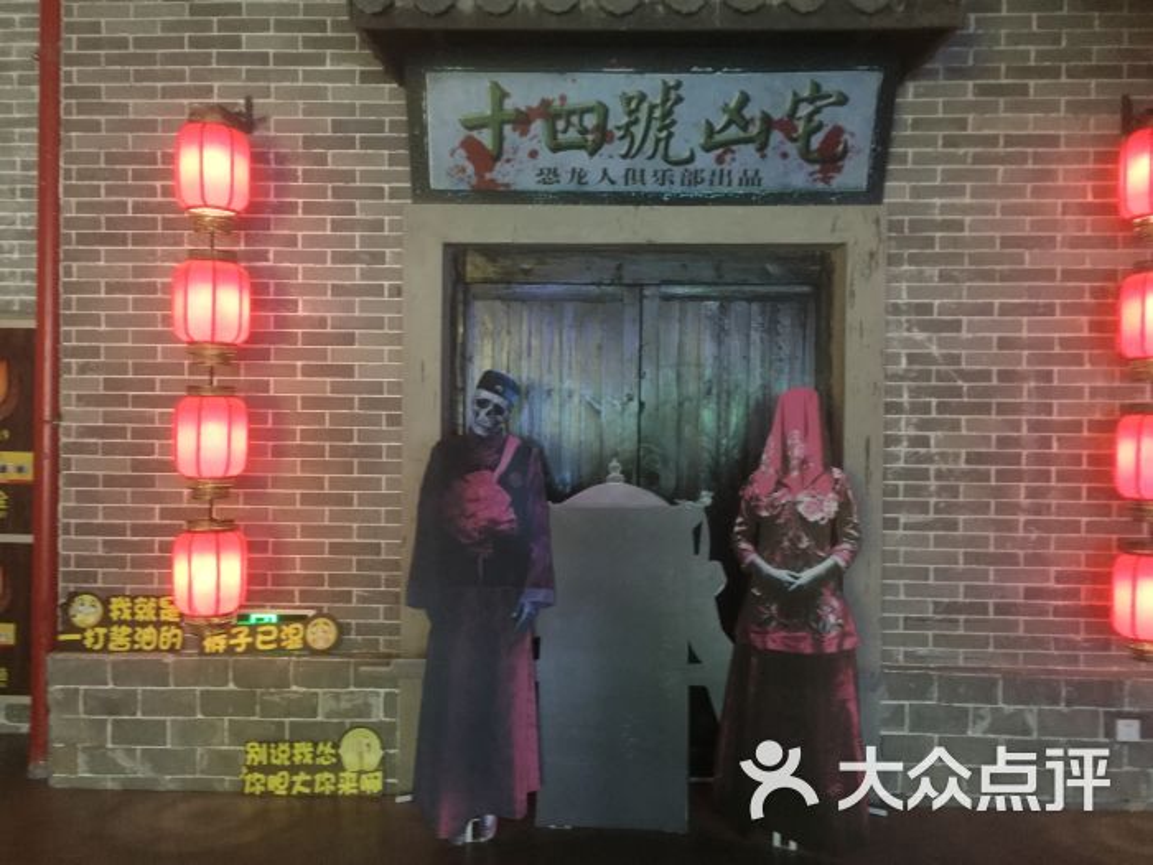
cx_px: 576
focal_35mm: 29
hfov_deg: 61.7
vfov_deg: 48.2
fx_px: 966
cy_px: 432
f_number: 2.2
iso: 500
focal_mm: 4.15
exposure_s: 1/17
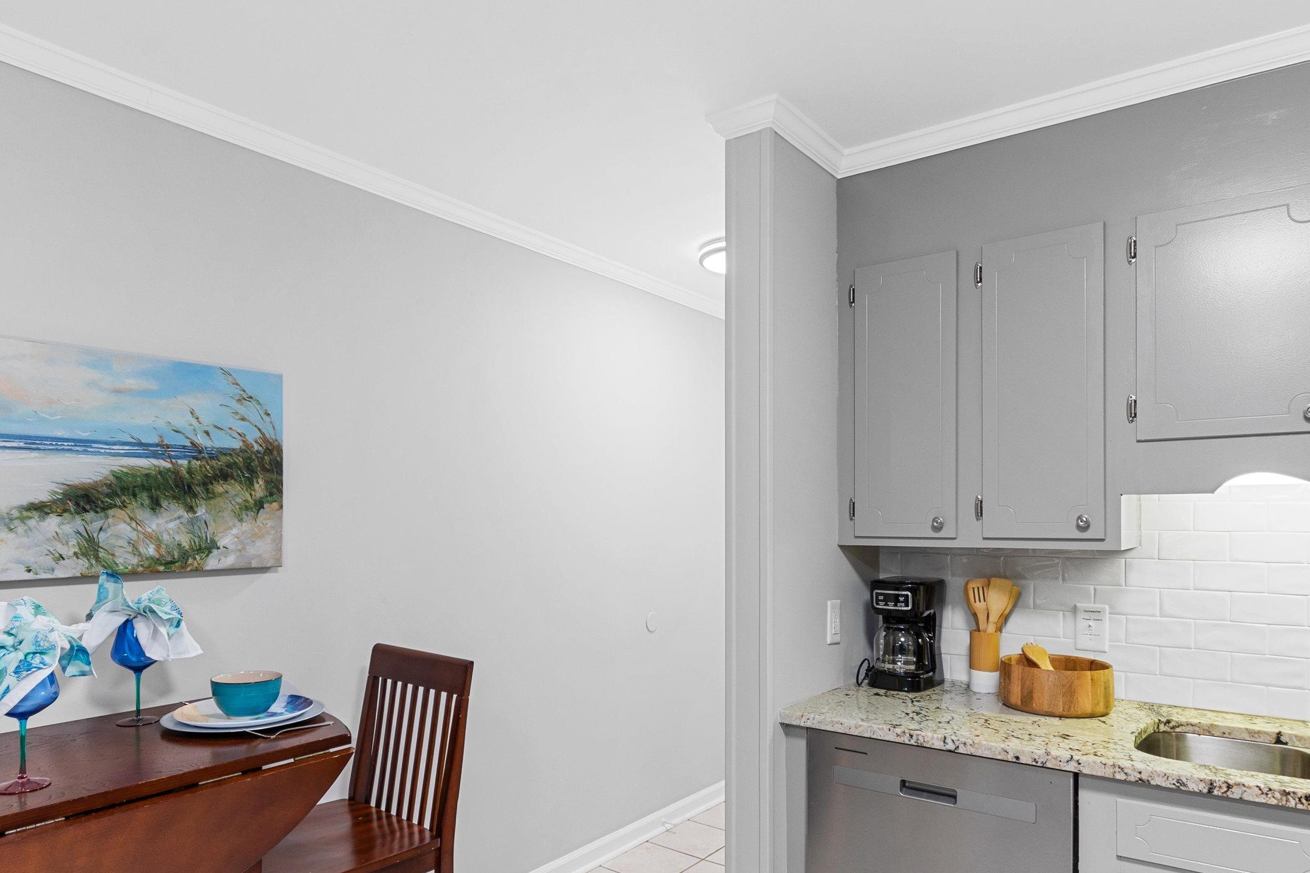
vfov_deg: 56.9
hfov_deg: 78.6
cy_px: 508
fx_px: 800
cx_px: 651
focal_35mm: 22
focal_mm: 10
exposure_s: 1/3
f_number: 4.5
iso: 100
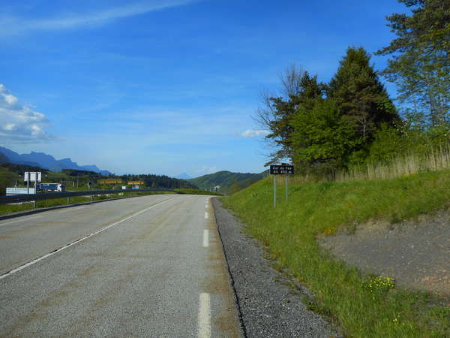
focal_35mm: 25
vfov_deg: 54.9
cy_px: 169
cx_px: 225
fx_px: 325
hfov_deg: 69.4
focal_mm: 4.5
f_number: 3.7
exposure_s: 1/1000
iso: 80
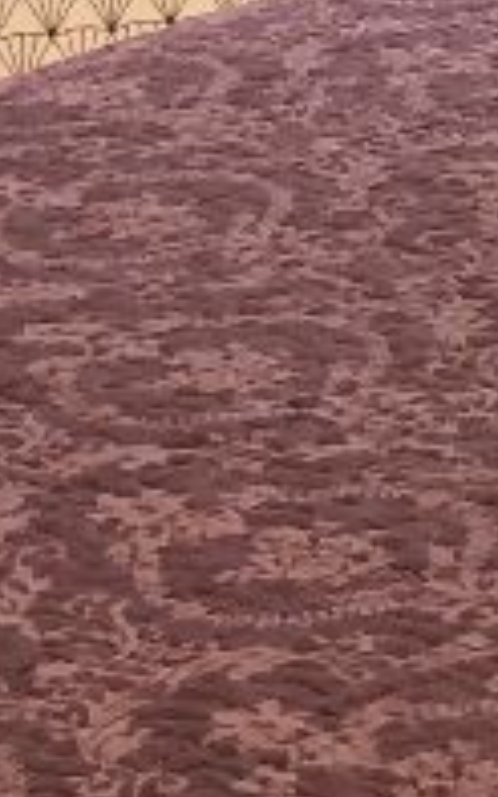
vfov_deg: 9.2
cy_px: -874
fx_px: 4585
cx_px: 1648
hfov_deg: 5.7
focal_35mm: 211
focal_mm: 3.99
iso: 20
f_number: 1.8
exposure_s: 1/294
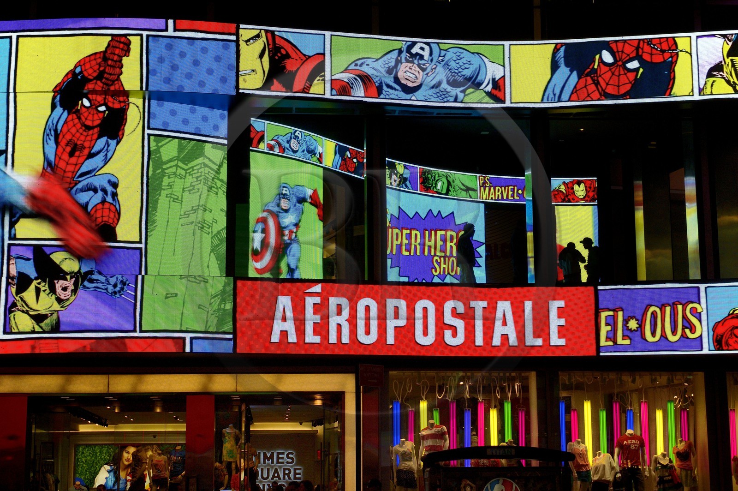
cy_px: 246
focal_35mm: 66
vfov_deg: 20.6
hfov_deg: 30.5
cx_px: 369
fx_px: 1352
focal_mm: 66
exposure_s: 1/1250
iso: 1600
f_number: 9
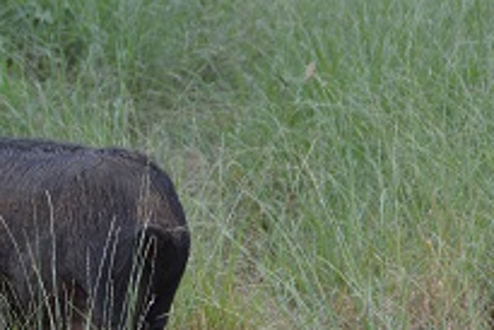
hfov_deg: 4.7
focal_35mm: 438
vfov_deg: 3.1
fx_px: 6014
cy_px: 148
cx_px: 17
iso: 800
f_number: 5.3
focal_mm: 120
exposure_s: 1/250
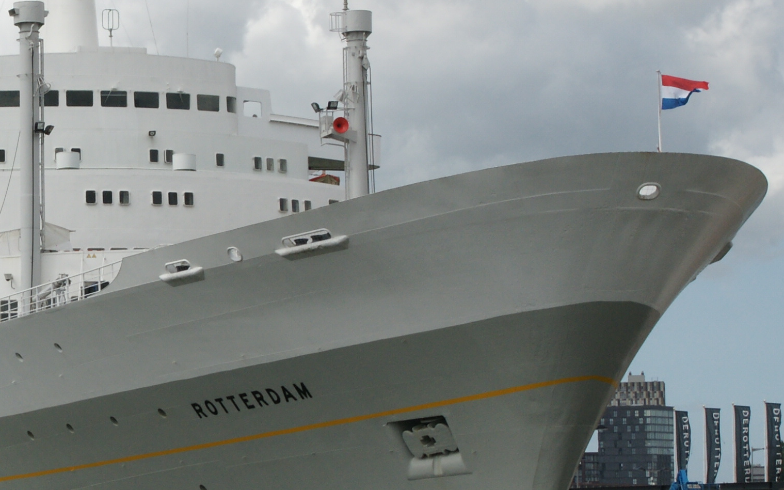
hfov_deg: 15.8
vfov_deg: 10.2
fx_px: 2756
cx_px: -57
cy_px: 305
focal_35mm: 129
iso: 200
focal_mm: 30
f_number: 13
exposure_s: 1/320
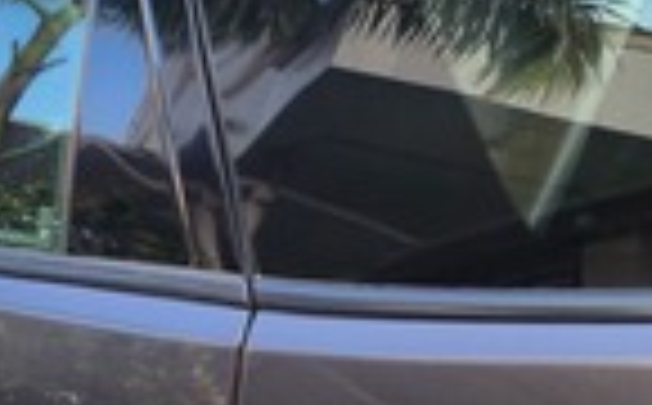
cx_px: -223
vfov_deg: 16.8
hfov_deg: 23.4
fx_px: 1366
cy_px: 155
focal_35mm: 77
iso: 16
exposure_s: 1/100
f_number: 1.8
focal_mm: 6.4
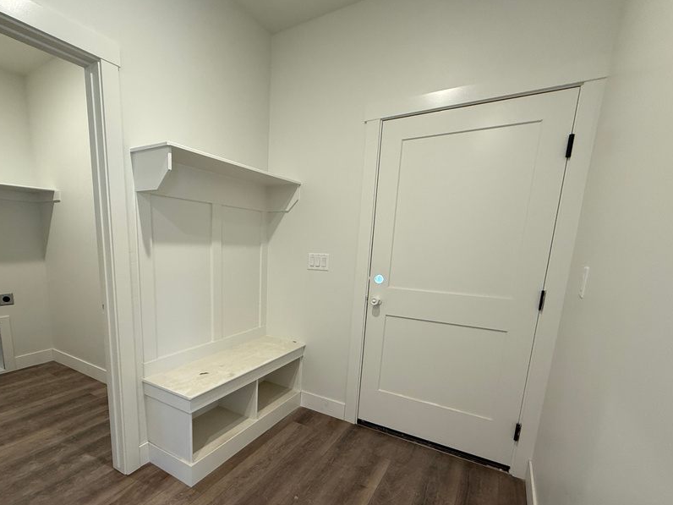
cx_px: 260
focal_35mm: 18
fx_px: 350
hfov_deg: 86.3
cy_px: 308
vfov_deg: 70.7
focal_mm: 2.22
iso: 250
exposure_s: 1/120
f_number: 2.2
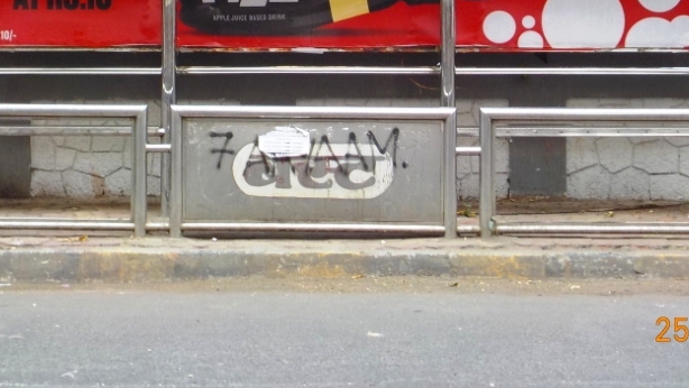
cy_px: -12
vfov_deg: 17.1
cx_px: 311
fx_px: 1261
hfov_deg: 30.5
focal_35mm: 69
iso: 125
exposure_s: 1/40
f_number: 3.7
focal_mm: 5.2
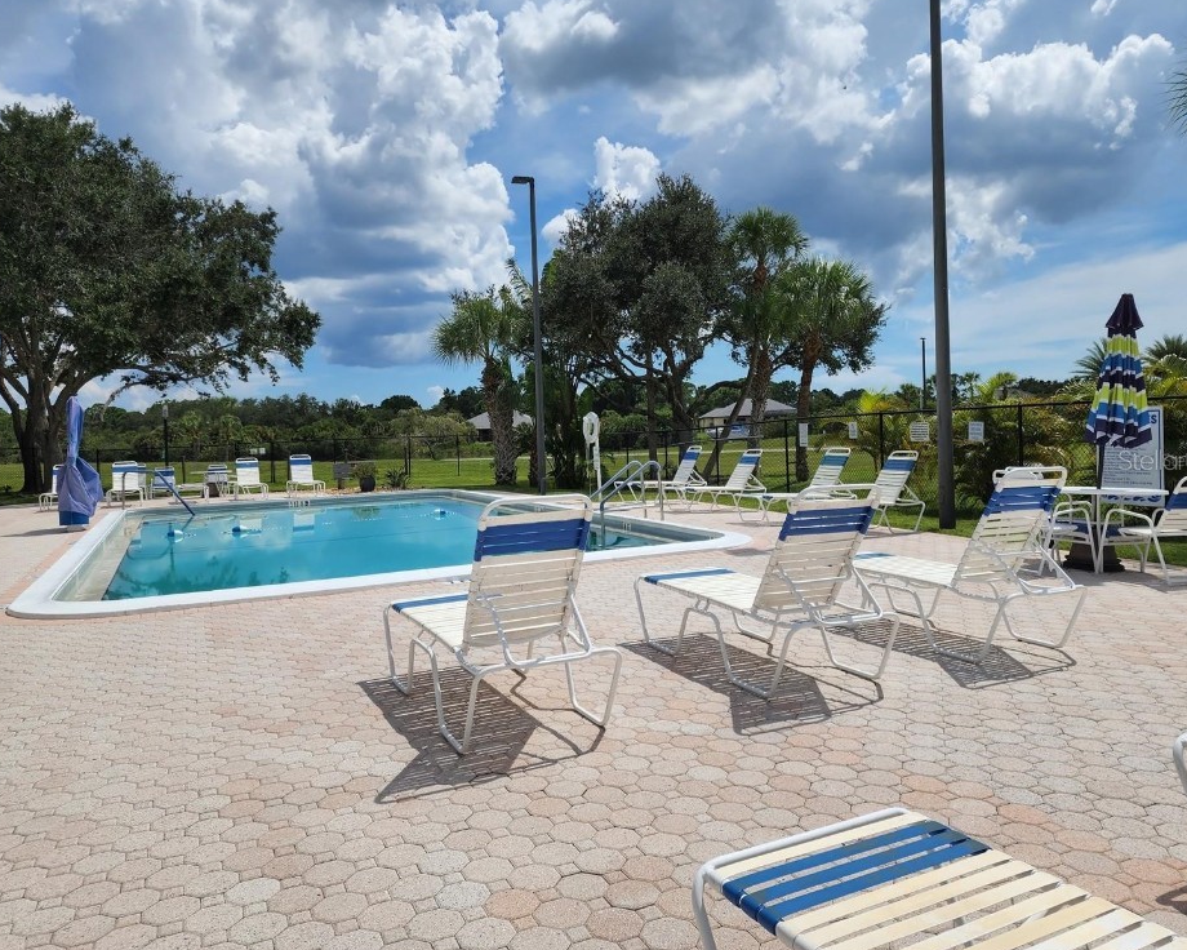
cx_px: 579
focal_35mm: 25
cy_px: 460
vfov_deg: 56.8
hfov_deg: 68.1
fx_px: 878
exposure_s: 1/2277
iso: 12
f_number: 1.8
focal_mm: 6.4
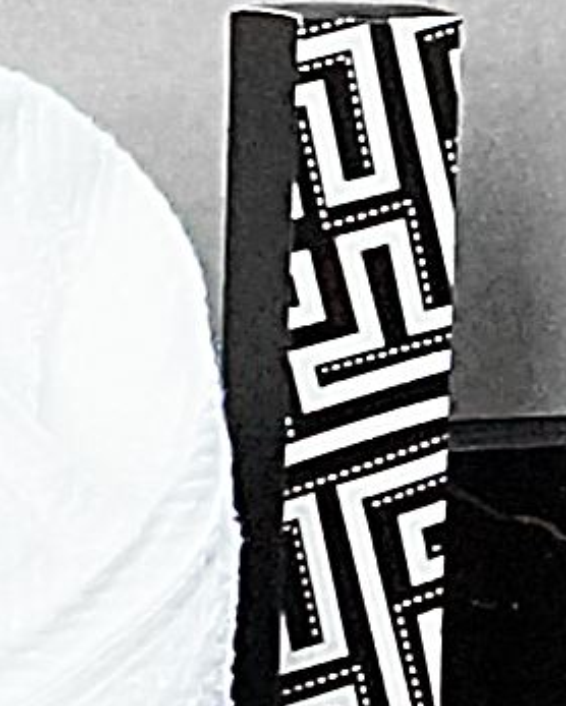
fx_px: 6674
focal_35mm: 319
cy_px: -264
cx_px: 1594
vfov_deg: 6.0
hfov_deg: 4.7
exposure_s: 1/60
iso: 1600
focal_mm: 20
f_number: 11
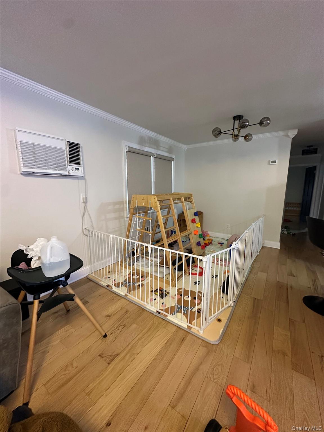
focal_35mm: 14
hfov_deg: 85.7
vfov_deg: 102.1
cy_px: 216
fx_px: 175
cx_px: 162
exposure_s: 1/60
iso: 500
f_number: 2.2
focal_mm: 2.22
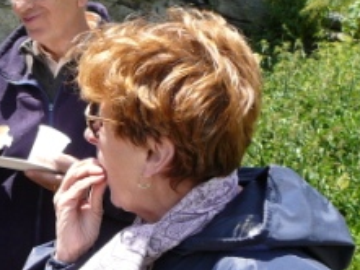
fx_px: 739
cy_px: 166
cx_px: 10
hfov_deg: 26.1
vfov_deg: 20.7
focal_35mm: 71
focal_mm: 5.2
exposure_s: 1/320
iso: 80
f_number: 2.8
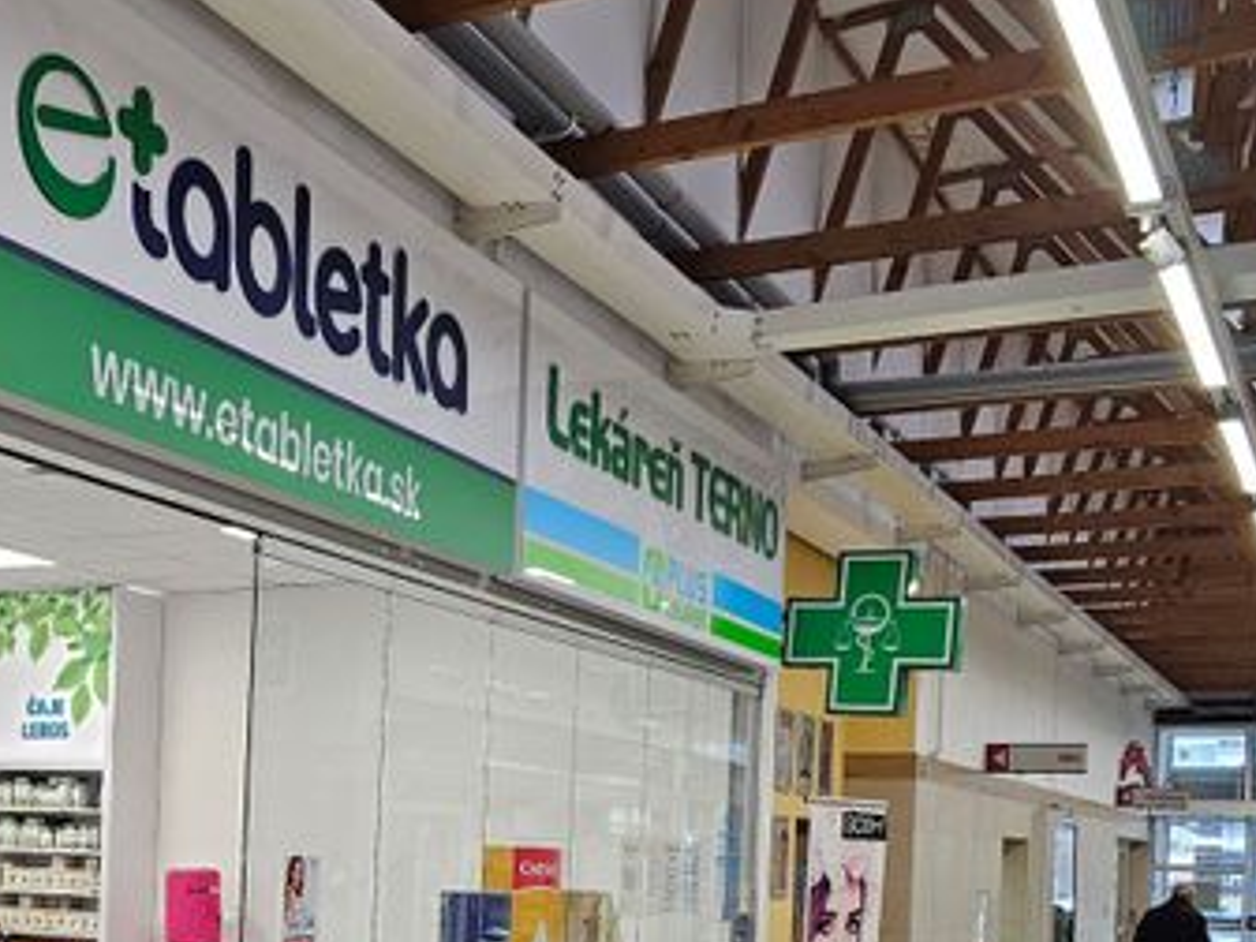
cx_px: 116
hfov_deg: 34.7
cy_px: 849
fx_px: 1887
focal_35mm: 52
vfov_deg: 27.1
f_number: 1.7
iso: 160
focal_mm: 6.3
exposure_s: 1/100
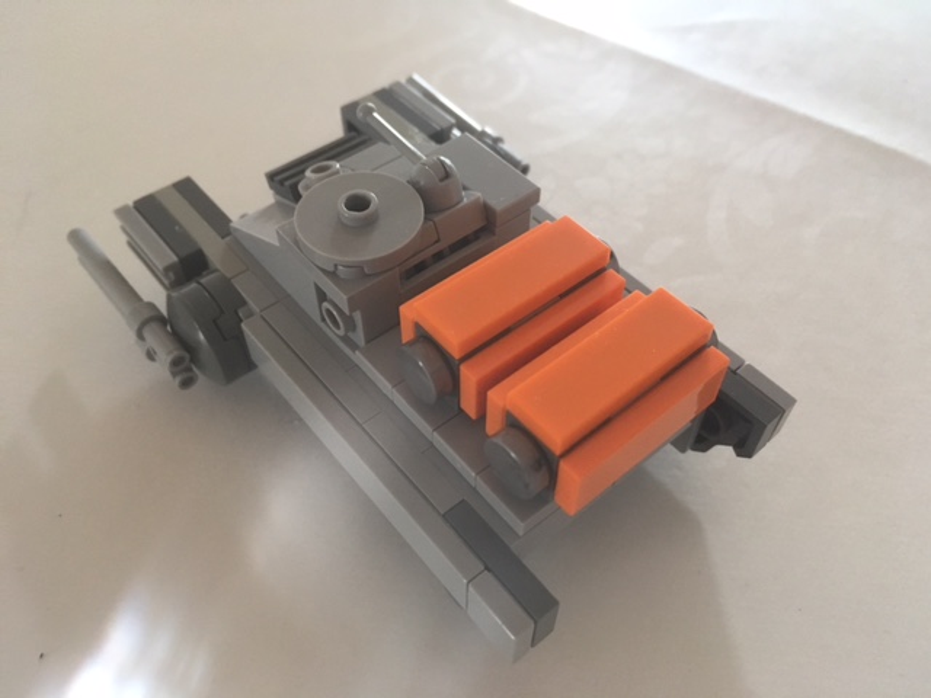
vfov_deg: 48.2
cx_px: 466
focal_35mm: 29
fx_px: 780
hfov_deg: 61.7
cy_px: 349
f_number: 2.2
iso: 160
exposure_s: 1/33
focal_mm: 4.15
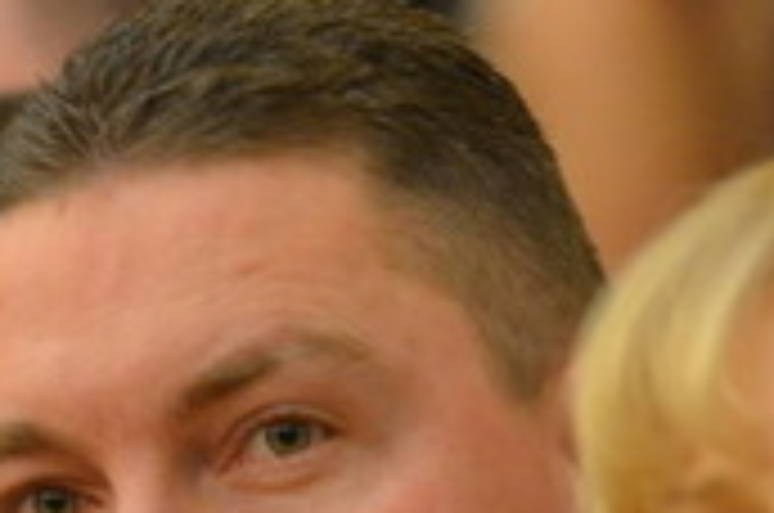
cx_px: 252
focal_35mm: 1235
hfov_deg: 1.7
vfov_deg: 1.1
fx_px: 26503
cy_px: 680
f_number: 3.5
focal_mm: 200
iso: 1600
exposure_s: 1/80
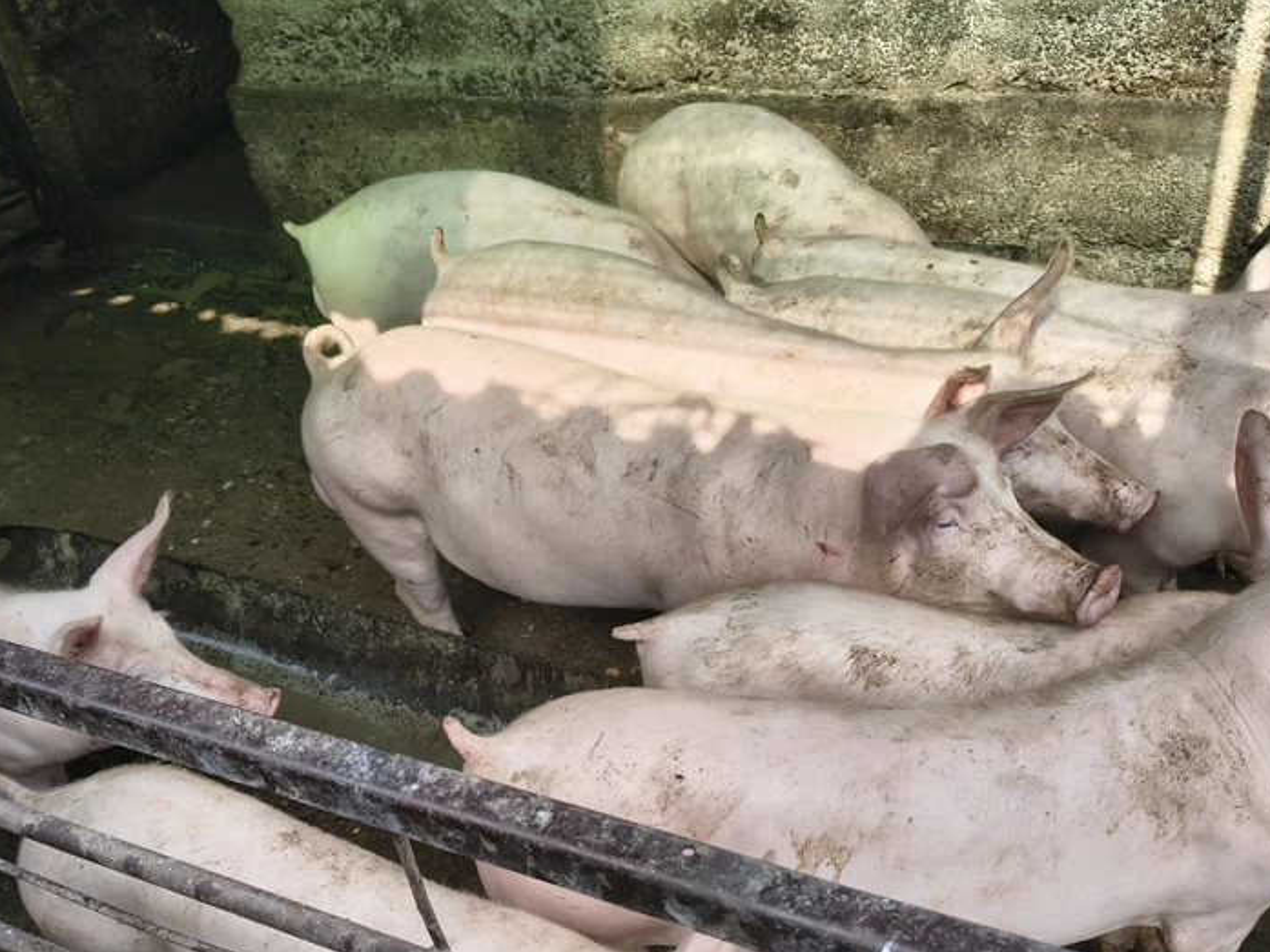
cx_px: 630
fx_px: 1211
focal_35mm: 33
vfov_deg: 42.4
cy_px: 635
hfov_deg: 55.3
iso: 100
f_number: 1.8
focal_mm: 5.56
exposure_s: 1/805
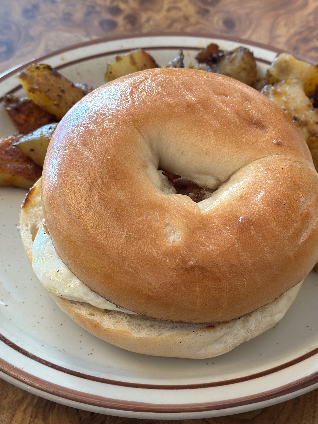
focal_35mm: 65
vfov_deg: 29.8
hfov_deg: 22.6
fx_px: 796
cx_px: 170
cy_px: 213
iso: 160
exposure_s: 1/60
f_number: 1.78
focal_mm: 6.86
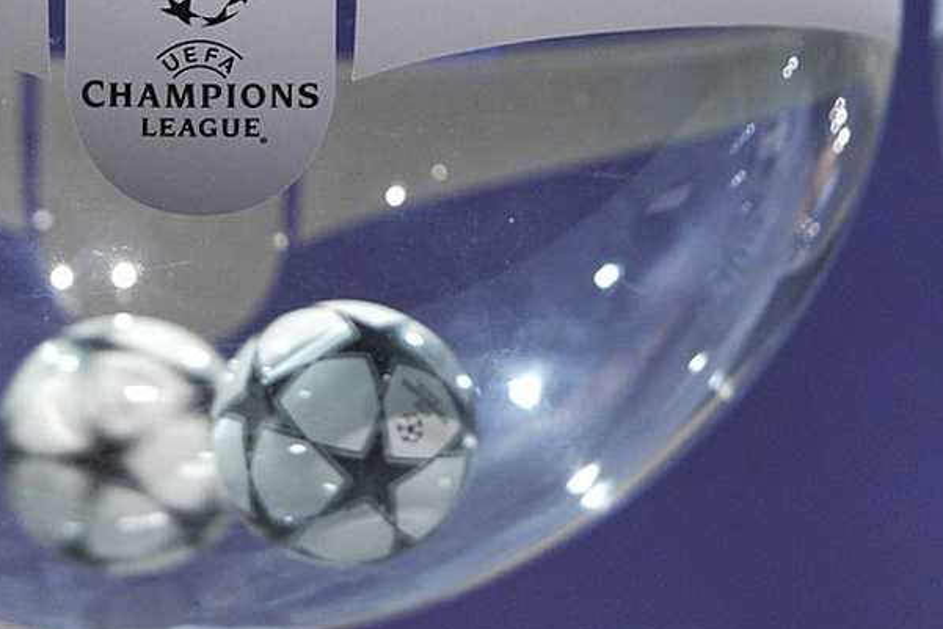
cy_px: 357
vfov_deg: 3.7
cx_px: 190
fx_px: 9772
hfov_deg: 5.5
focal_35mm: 373
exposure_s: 1/250
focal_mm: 200
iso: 1250
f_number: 4
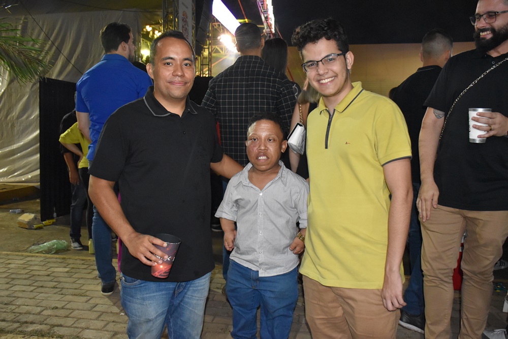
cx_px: 254
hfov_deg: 61.9
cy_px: 170
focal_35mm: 30
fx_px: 423
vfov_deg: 43.6
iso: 4000
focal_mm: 20
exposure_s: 1/60
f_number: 3.5
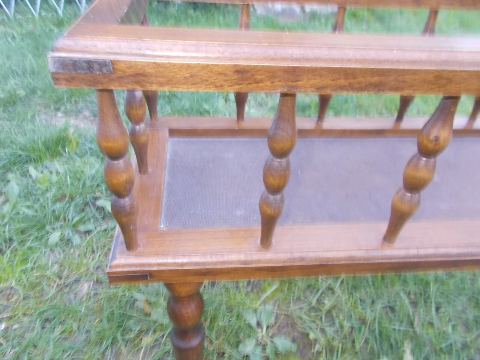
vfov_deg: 53.1
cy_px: 180
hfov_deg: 67.3
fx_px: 361
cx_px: 240
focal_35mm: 26
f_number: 3.2
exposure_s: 1/25
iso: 200
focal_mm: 4.6
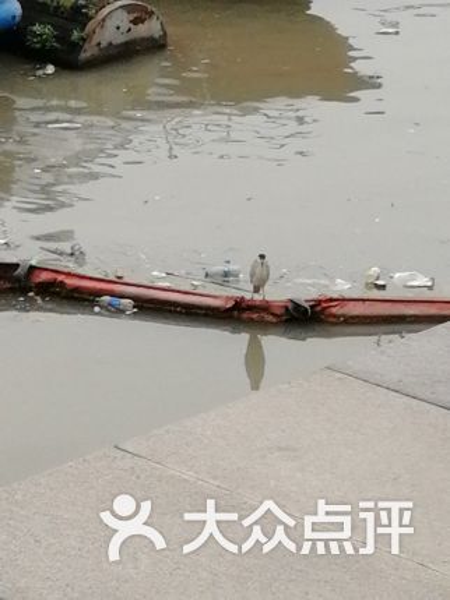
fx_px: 2811
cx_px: 225
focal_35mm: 162
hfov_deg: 9.2
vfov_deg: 12.2
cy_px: 300
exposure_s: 1/60.2
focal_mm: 3.95
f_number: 2.2
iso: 80
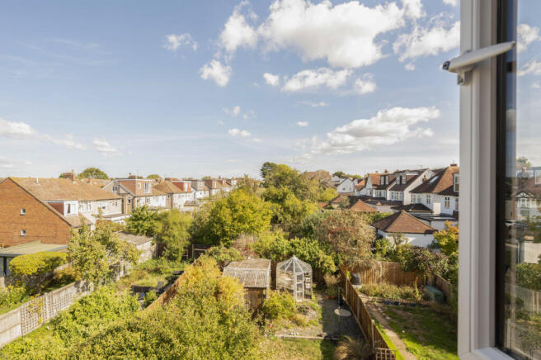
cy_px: 180
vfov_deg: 81.1
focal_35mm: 14
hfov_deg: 104.3
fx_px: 210
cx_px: 270
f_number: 8
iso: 200
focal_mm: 14
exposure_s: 1/200
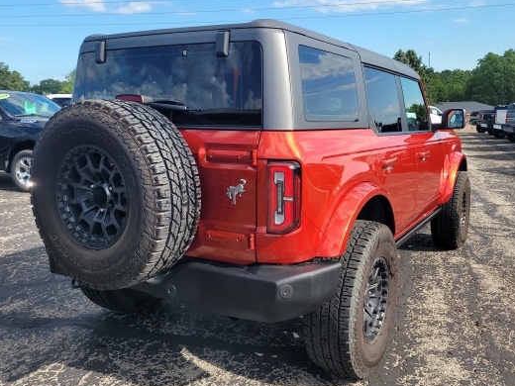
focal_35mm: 32
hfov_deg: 56.7
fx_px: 476
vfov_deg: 44.1
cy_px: 170
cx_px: 283
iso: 50
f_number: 1.8
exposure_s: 1/1350
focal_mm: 5.4
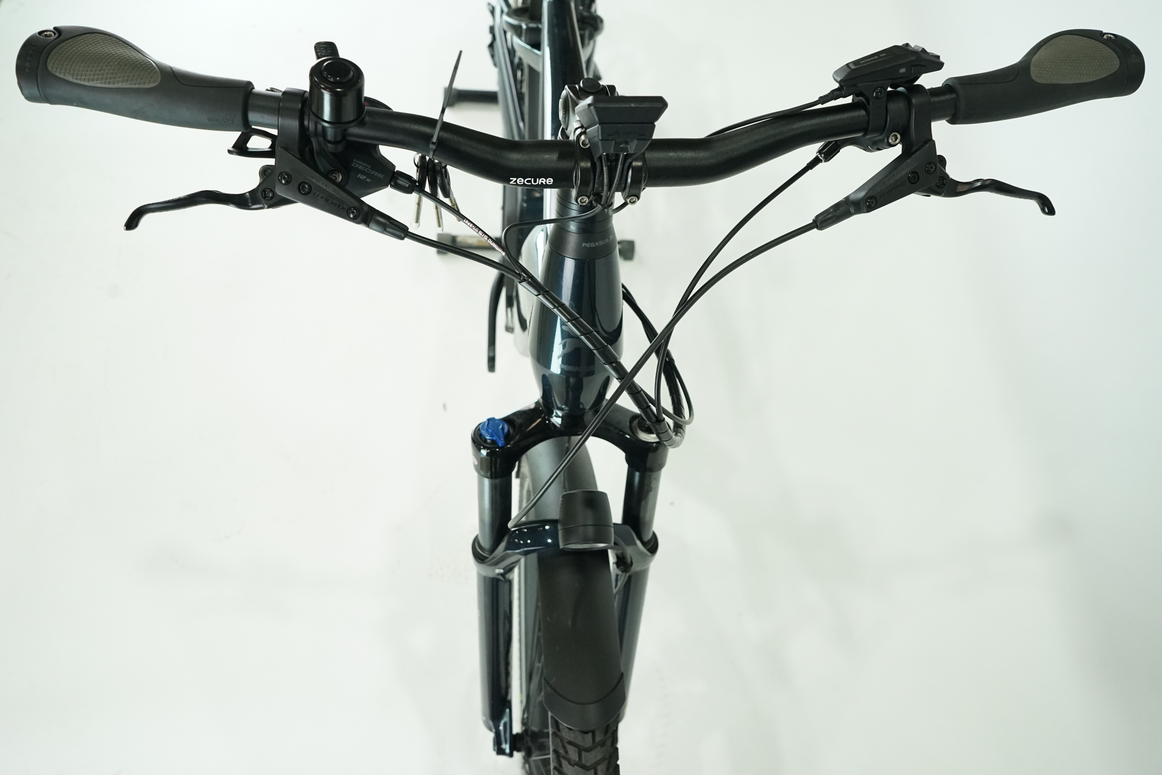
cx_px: 581
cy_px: 388
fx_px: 936
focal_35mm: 29
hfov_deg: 63.7
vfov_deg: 45.0
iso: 2500
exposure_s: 1/200
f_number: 6.3
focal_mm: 29
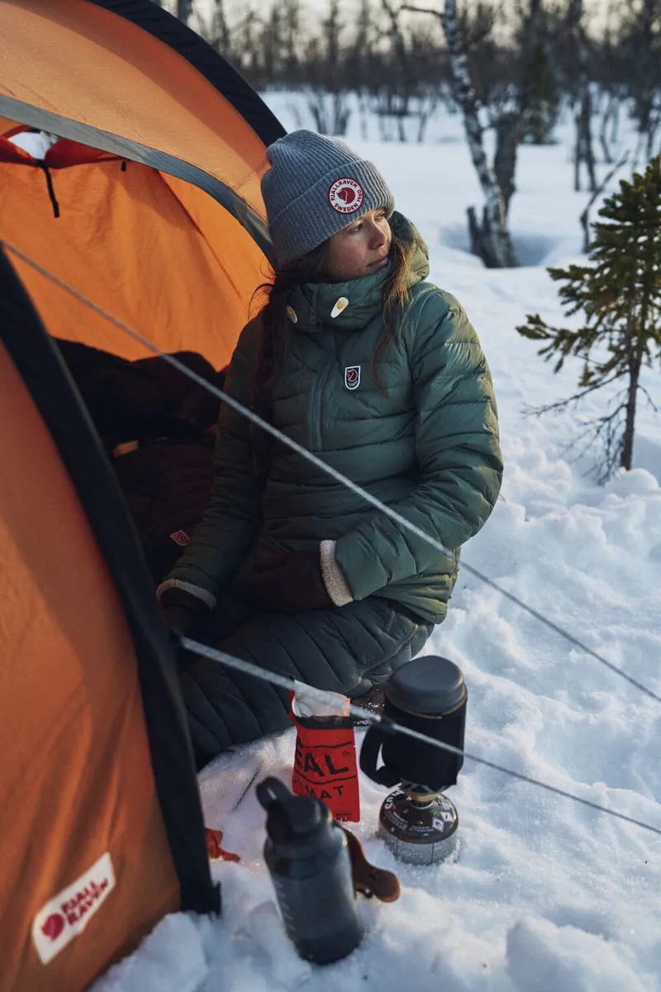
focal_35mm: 35
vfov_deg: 54.4
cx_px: 330
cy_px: 496
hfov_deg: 37.9
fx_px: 964
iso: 160
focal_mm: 35
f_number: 2.2
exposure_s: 1/1000
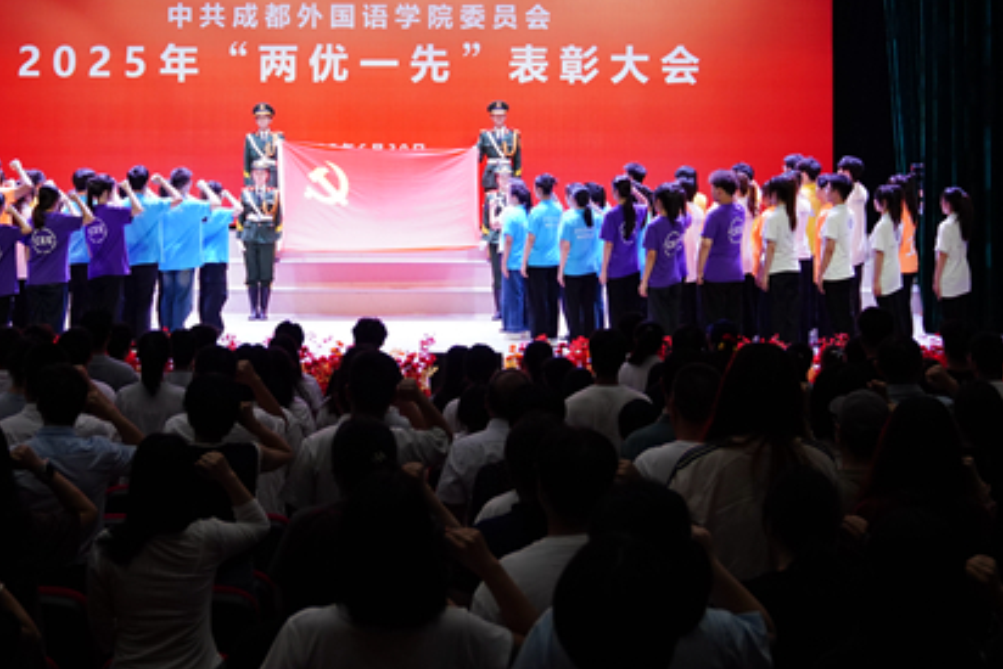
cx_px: 360
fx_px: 1895
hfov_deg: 29.5
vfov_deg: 19.8
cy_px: 119
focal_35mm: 68
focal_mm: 35
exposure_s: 1/125
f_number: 2.8
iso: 800
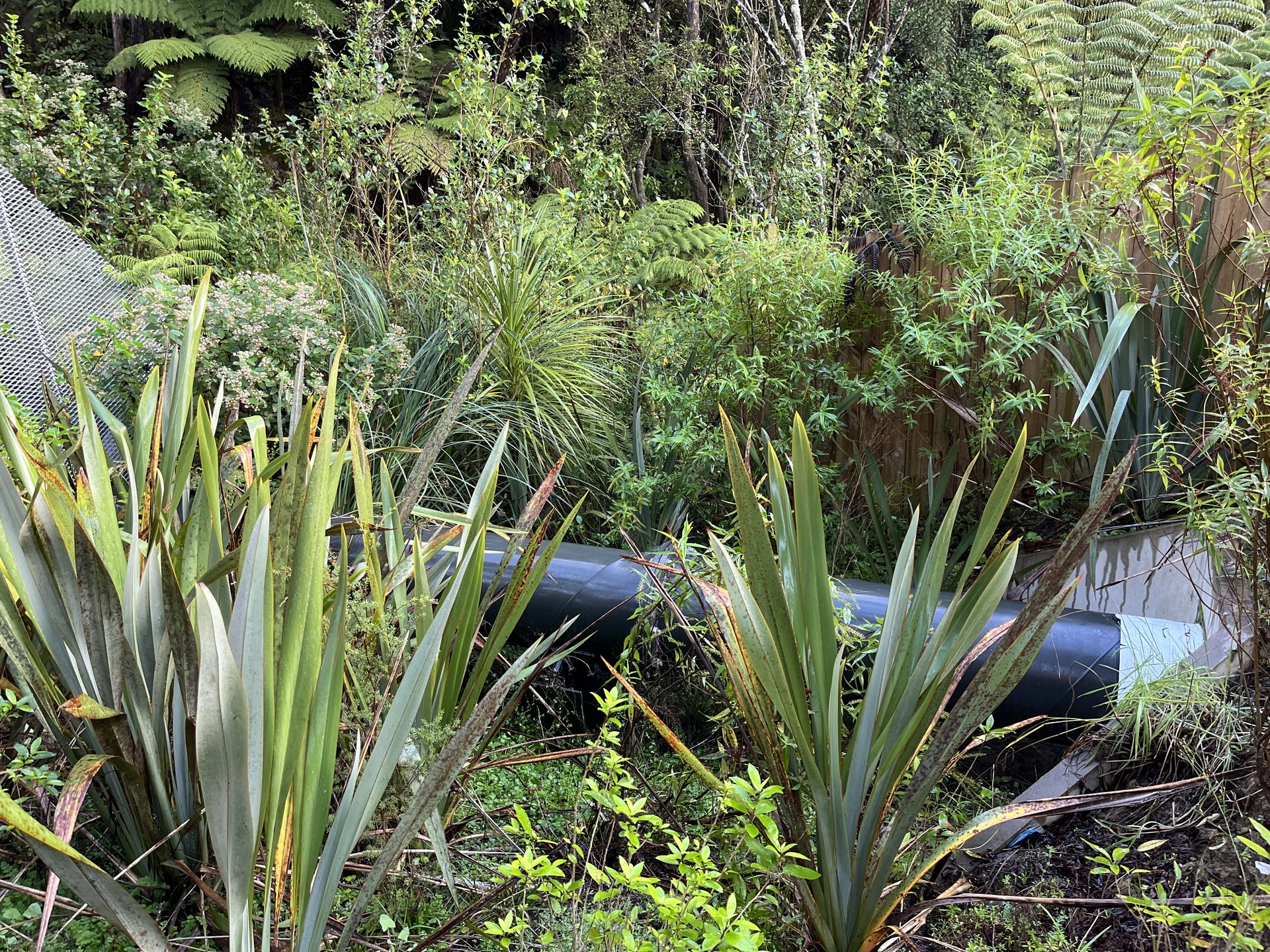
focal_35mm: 26
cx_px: 635
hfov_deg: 67.3
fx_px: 954
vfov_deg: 53.1
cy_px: 476
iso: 125
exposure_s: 1/106
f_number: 1.6
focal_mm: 5.1
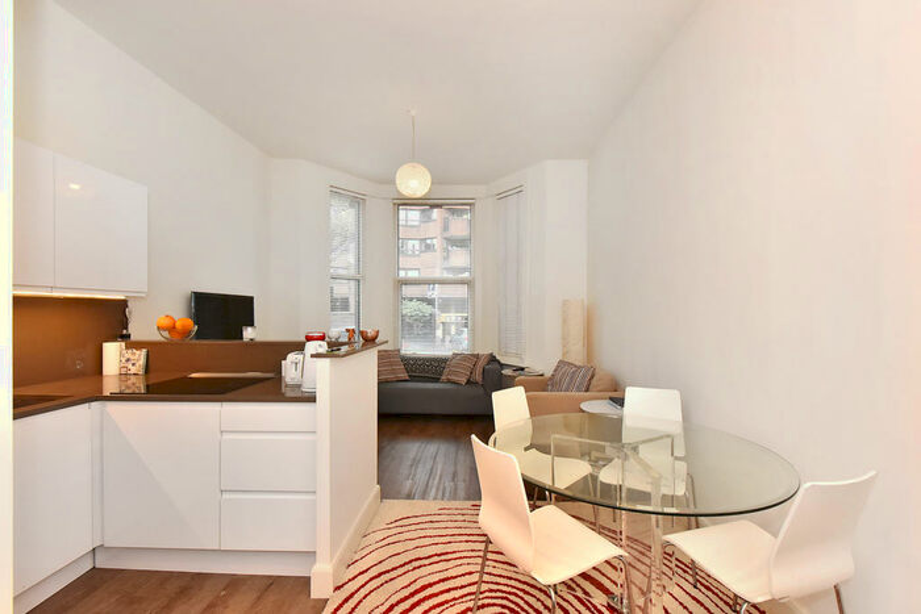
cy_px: 307
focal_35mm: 15
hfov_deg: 100.4
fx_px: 384
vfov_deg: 77.4
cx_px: 460
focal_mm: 10
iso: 400
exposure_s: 1/40
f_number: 8
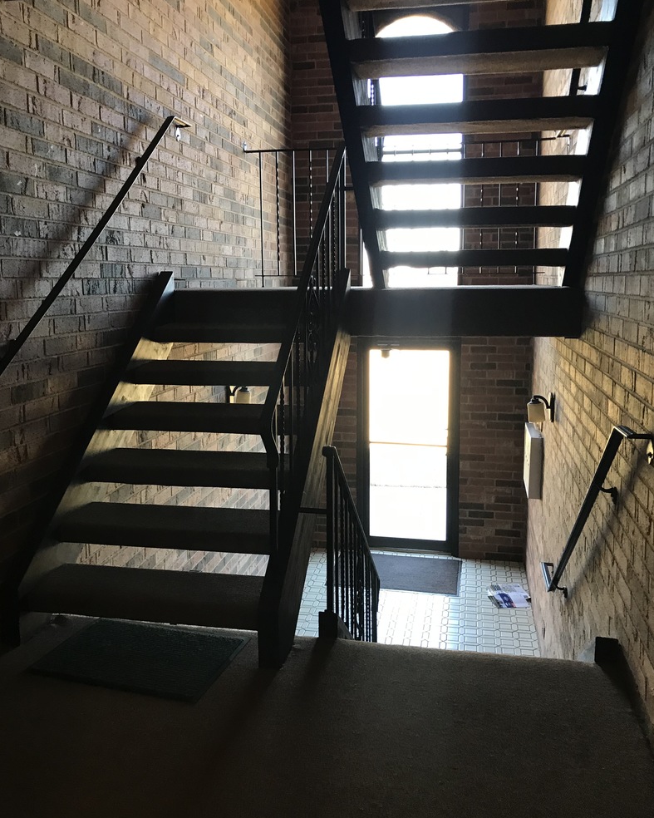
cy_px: 381
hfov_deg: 48.5
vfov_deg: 58.7
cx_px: 323
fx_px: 726
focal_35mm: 30
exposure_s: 1/17
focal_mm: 3.99
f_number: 1.8
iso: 40
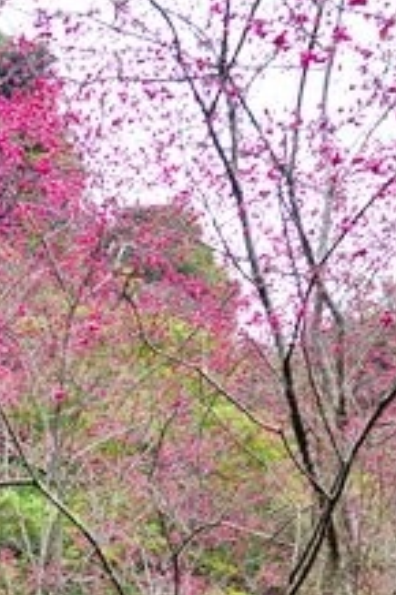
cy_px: 767
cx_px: -90
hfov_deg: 19.3
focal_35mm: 66
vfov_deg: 26.2
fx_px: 1091
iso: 125
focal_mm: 9
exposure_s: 1/125
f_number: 2.8
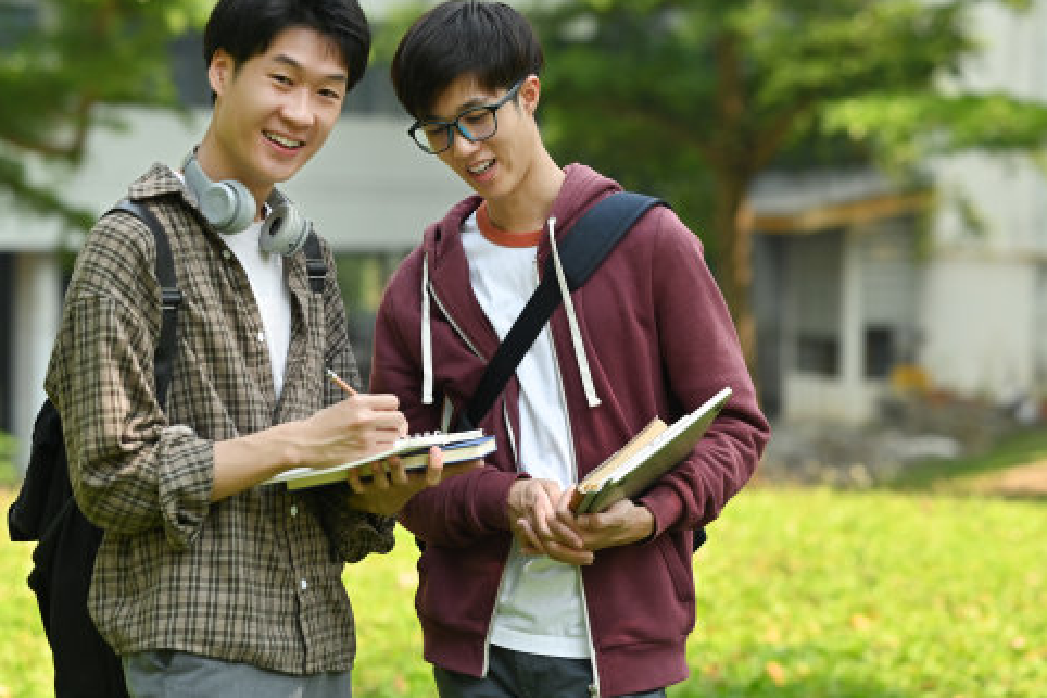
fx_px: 3140
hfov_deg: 18.9
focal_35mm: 108
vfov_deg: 12.7
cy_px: 261
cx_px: 571
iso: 200
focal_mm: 85
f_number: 2.8
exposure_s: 1/1600
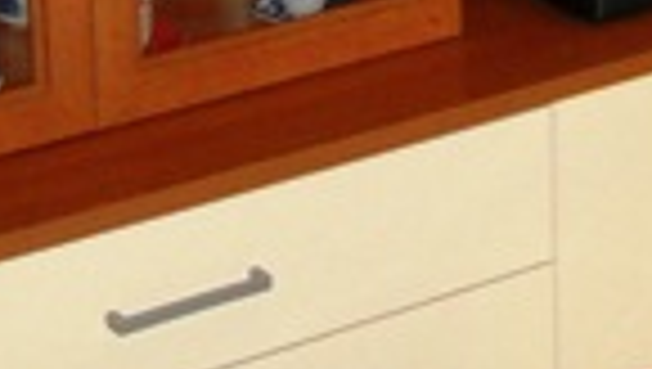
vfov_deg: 6.6
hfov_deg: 12.7
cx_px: 603
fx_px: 2908
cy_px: -698
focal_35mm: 168
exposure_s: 1/60
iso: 400
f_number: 2.8
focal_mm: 5.7
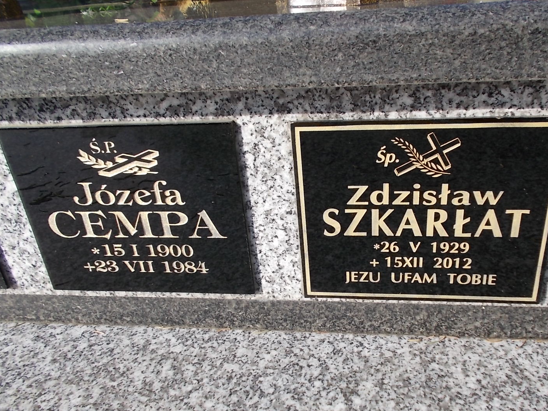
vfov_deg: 41.7
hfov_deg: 53.8
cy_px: 230
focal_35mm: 34
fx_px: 538
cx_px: 305
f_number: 8.6
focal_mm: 5.3
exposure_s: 1/100
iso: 80
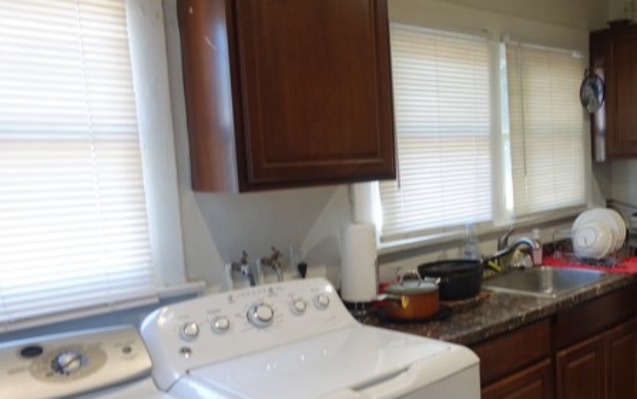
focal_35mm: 35
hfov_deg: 53.6
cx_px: 449
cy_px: 217
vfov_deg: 36.3
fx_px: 608
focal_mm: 8.8
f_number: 2
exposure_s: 1/30
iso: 125
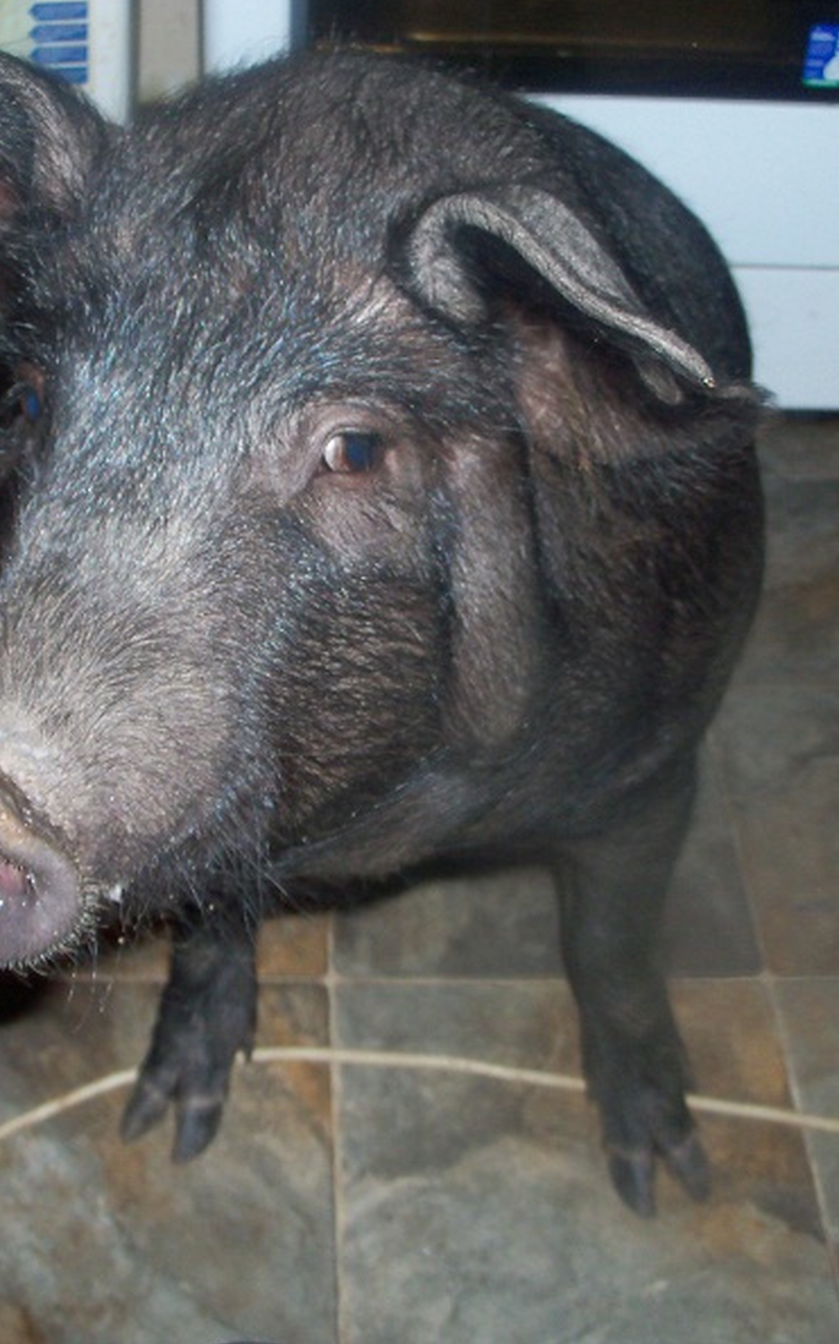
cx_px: 260
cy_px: 667
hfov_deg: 25.6
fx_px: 1830
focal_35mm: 50
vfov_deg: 40.3
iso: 100
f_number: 3
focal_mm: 6.3
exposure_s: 1/30
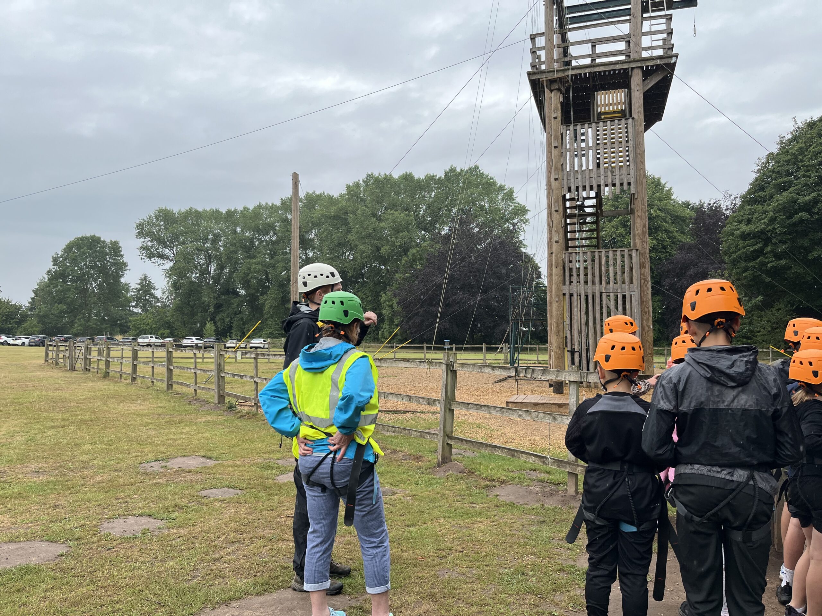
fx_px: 617
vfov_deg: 53.1
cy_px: 308
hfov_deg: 67.3
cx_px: 411
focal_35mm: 26
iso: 50
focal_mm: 5.1
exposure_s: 1/1355
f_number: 1.6
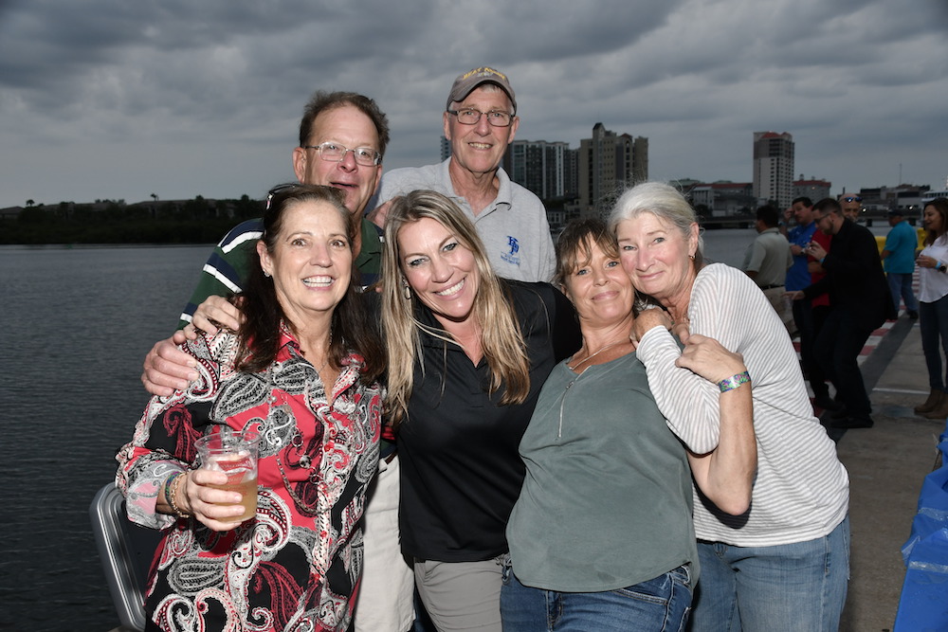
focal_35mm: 36
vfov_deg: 36.9
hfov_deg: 53.1
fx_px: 948
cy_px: 316
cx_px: 474
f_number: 7.1
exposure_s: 1/160
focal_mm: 24
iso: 400
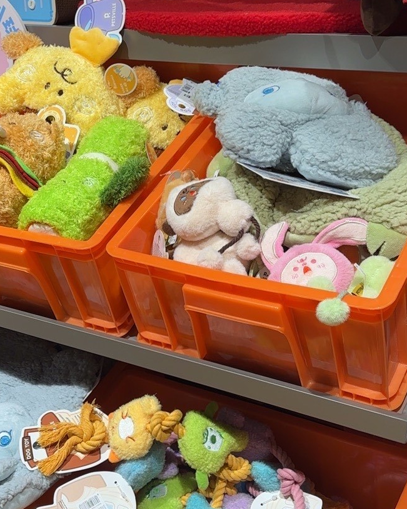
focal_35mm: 95
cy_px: 113
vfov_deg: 20.0
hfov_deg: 16.1
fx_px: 1431
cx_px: 106
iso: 64
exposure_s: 1/100
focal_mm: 6.86
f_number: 1.78
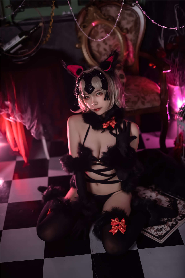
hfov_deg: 27.0
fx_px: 385
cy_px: 139
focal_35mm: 50
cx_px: 92
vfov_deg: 39.6
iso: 100
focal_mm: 50
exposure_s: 1/1000
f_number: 1.4
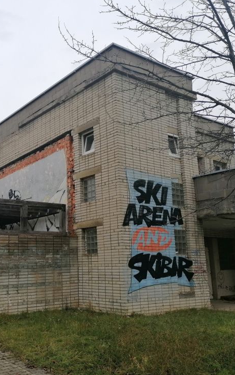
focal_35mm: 39
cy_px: 186
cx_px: 71
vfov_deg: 50.4
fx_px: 399
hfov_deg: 32.4
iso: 50
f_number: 1.8
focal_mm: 4.75
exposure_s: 1/449
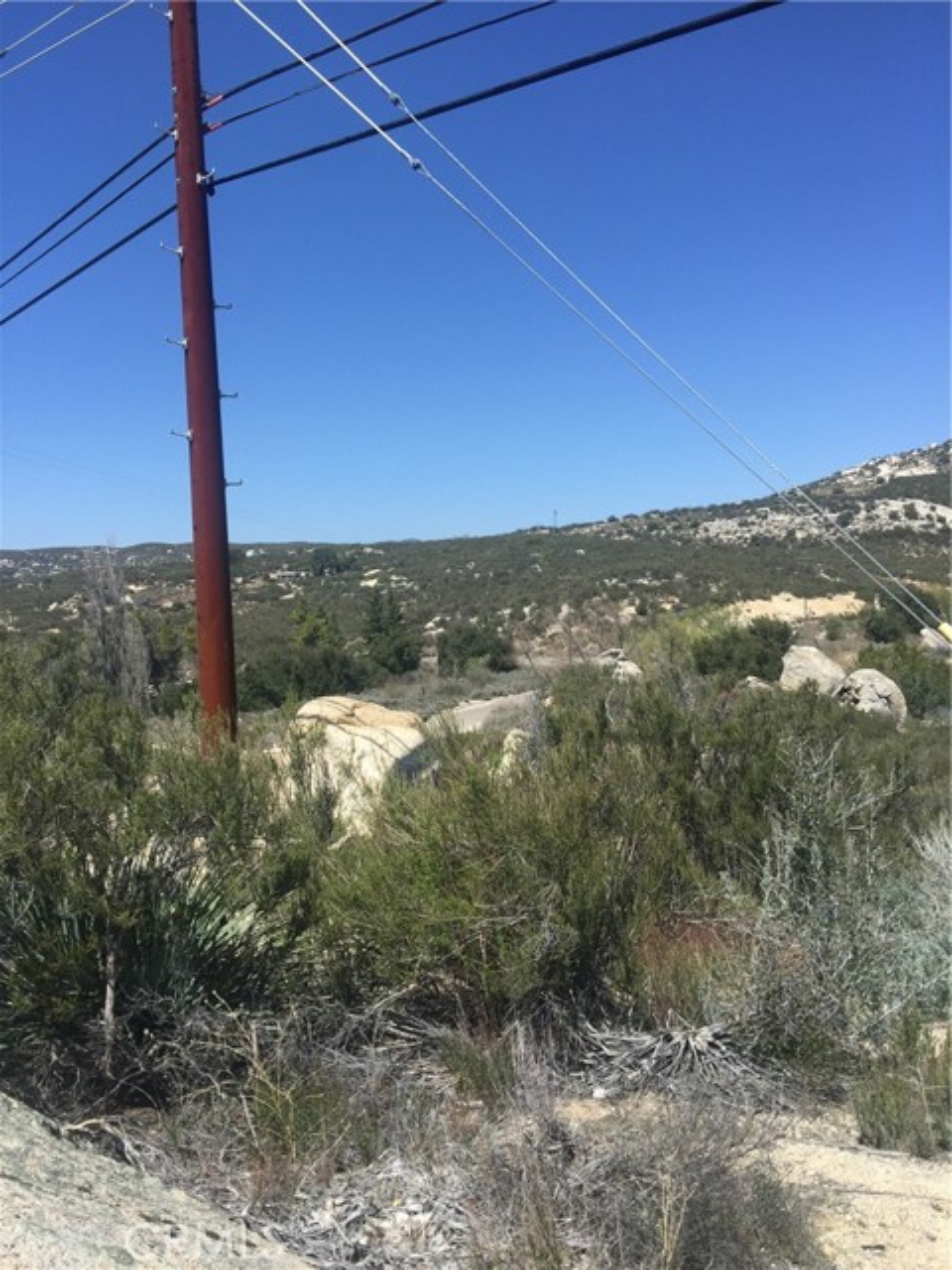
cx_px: 476
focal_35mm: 29
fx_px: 1063
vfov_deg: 61.7
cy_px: 635
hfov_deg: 48.2
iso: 32
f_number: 2.2
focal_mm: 4.15
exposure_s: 1/1980
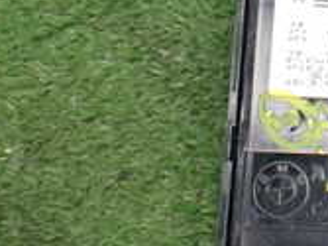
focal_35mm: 108
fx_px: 1023
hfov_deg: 17.9
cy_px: -14
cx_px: 314
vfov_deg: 13.5
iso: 800
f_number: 2.3
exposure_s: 1/60
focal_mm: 5.4
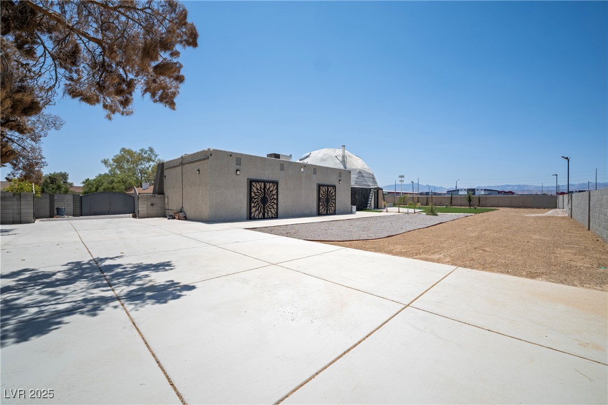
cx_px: 304
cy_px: 202
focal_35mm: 14
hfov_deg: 104.3
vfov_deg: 81.2
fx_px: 236
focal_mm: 14
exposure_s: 1/400
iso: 100
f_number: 9
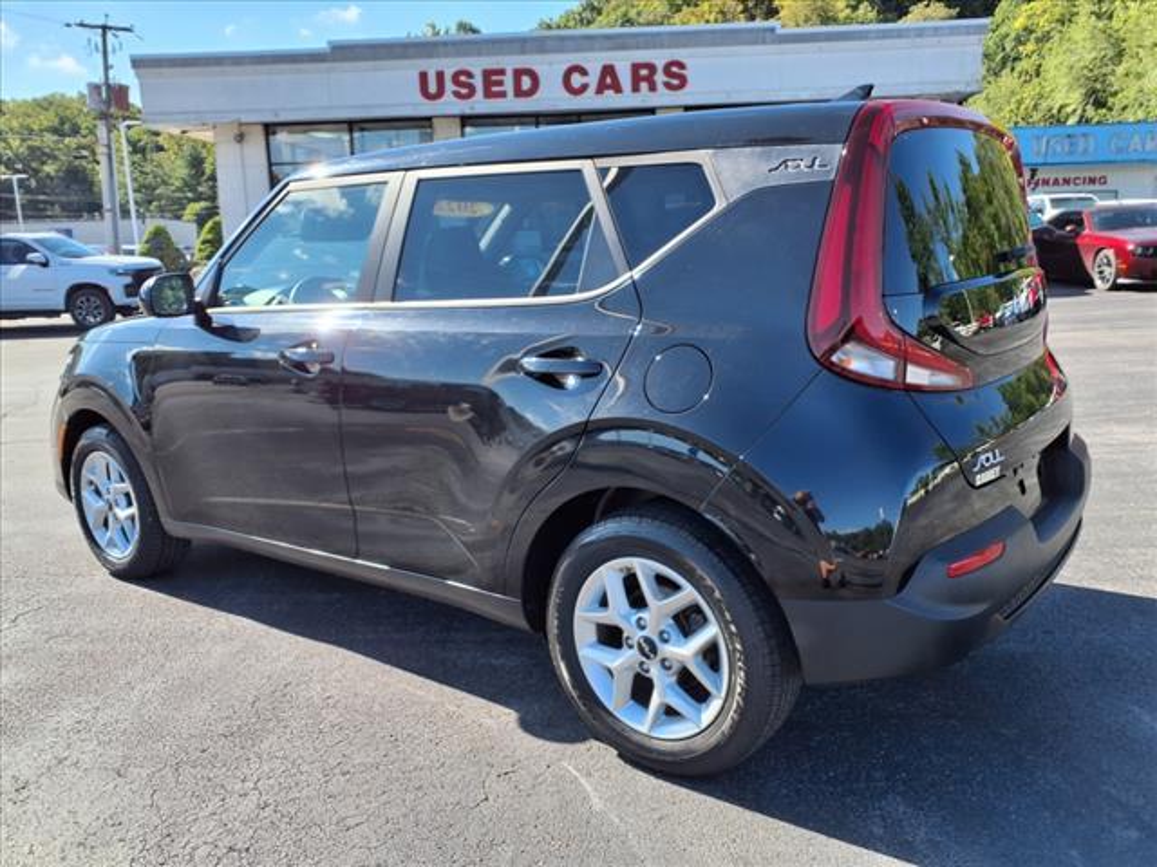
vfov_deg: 51.4
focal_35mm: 27
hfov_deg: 65.3
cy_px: 434
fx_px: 902
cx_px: 578
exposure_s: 1/714
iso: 40
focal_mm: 3.58
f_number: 1.9
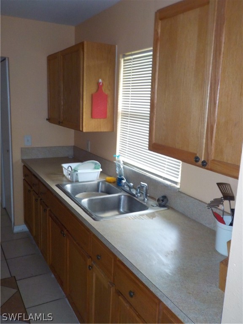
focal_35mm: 30
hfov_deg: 46.8
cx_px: 122
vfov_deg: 60.0
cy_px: 162
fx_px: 281
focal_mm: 4.1
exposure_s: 1/30
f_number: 3.3
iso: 280
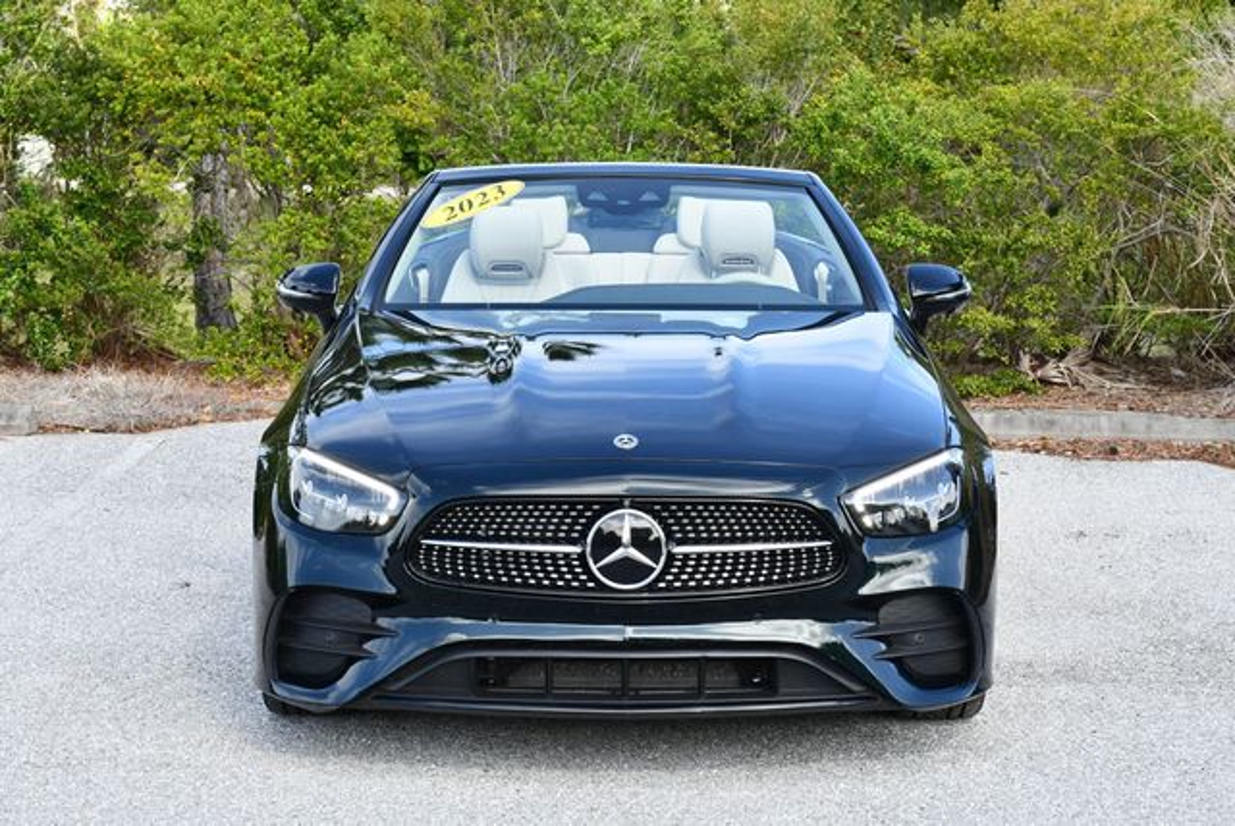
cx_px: 618
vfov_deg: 17.1
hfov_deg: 25.3
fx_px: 2747
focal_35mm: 80
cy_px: 413
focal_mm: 40
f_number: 6.3
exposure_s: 1/250
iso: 200
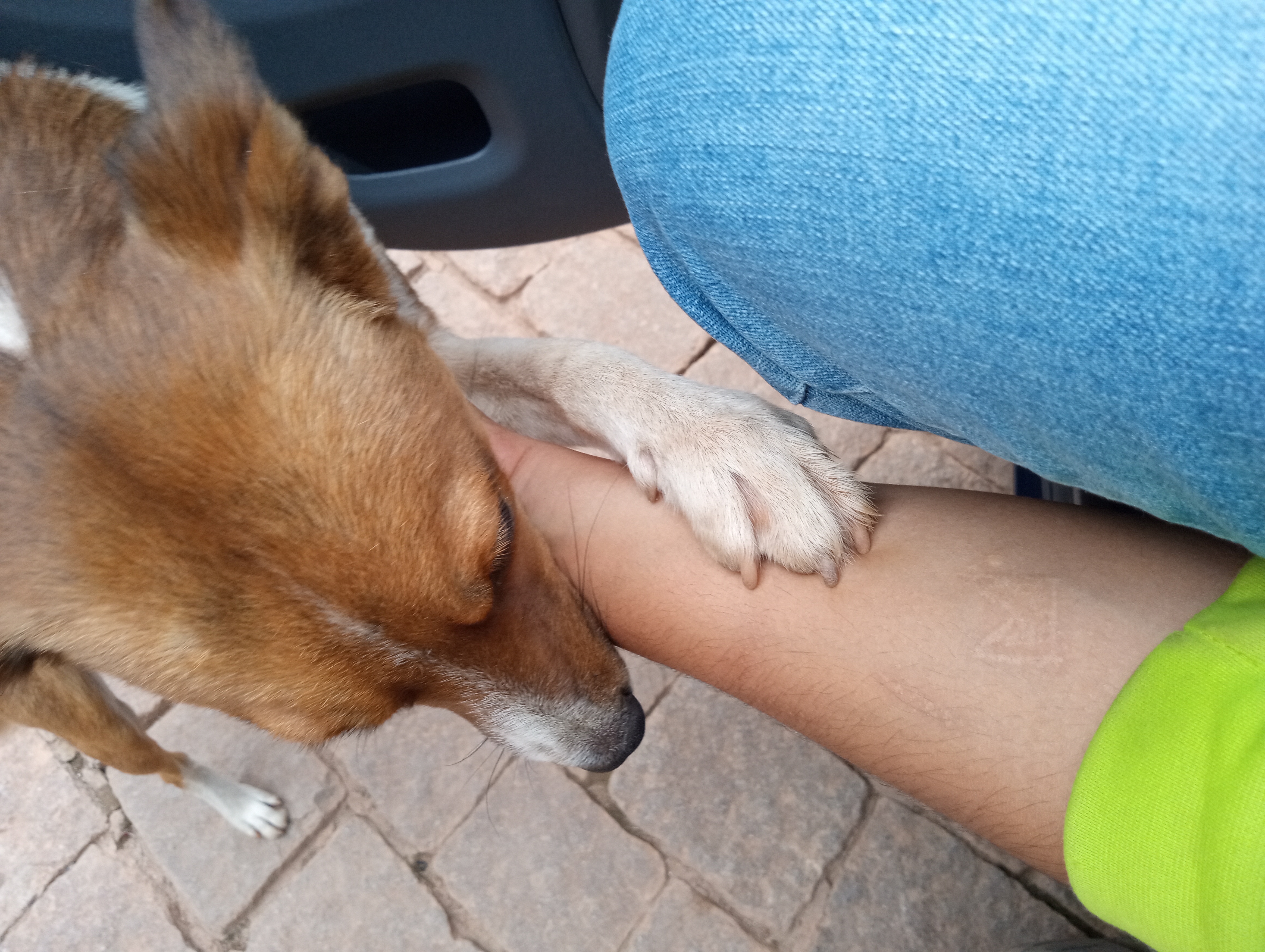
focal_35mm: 28
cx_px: 632
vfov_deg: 49.8
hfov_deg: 63.4
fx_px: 1024
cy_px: 476
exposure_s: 1/100
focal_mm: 3.42
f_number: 2.2
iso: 160
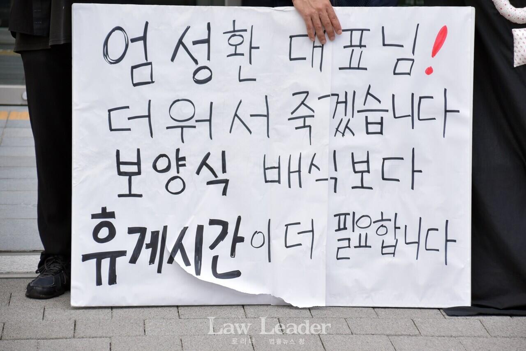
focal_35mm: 147
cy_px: 176
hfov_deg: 14.0
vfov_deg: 9.3
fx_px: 2147
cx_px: 263
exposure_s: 1/800
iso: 640
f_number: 5.6
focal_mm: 98
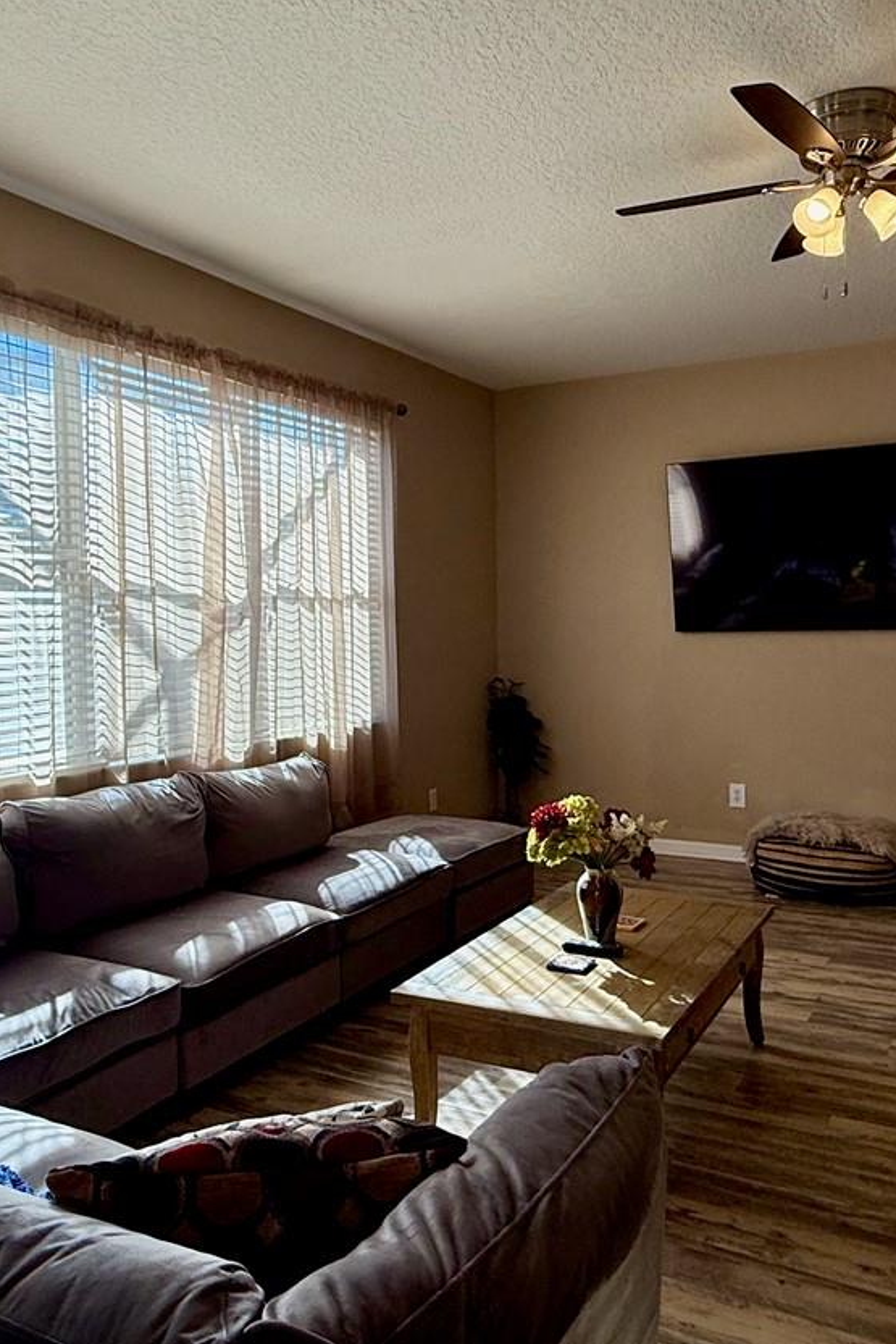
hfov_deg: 46.4
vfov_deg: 65.5
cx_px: 462
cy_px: 670
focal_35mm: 28
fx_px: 1045
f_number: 2.2
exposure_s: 1/178
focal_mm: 2.22
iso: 64
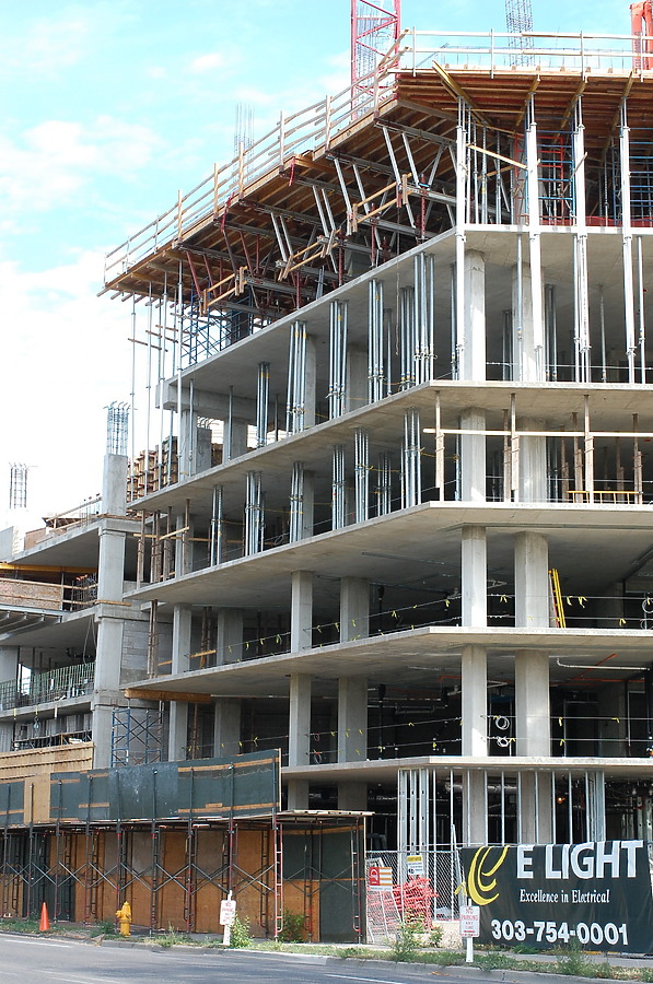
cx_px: 326
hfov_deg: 22.5
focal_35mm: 60
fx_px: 1638
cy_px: 492
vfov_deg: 33.4
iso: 400
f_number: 9
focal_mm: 40
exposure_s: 1/125
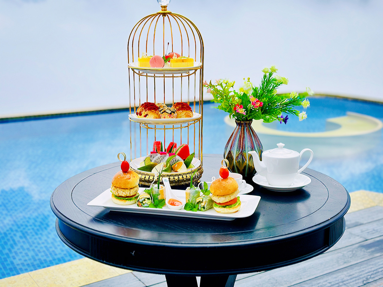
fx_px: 531
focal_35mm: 48
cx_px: 192
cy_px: 144
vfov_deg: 30.3
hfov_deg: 39.7
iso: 100
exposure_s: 1/4367
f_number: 1.78
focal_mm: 6.86
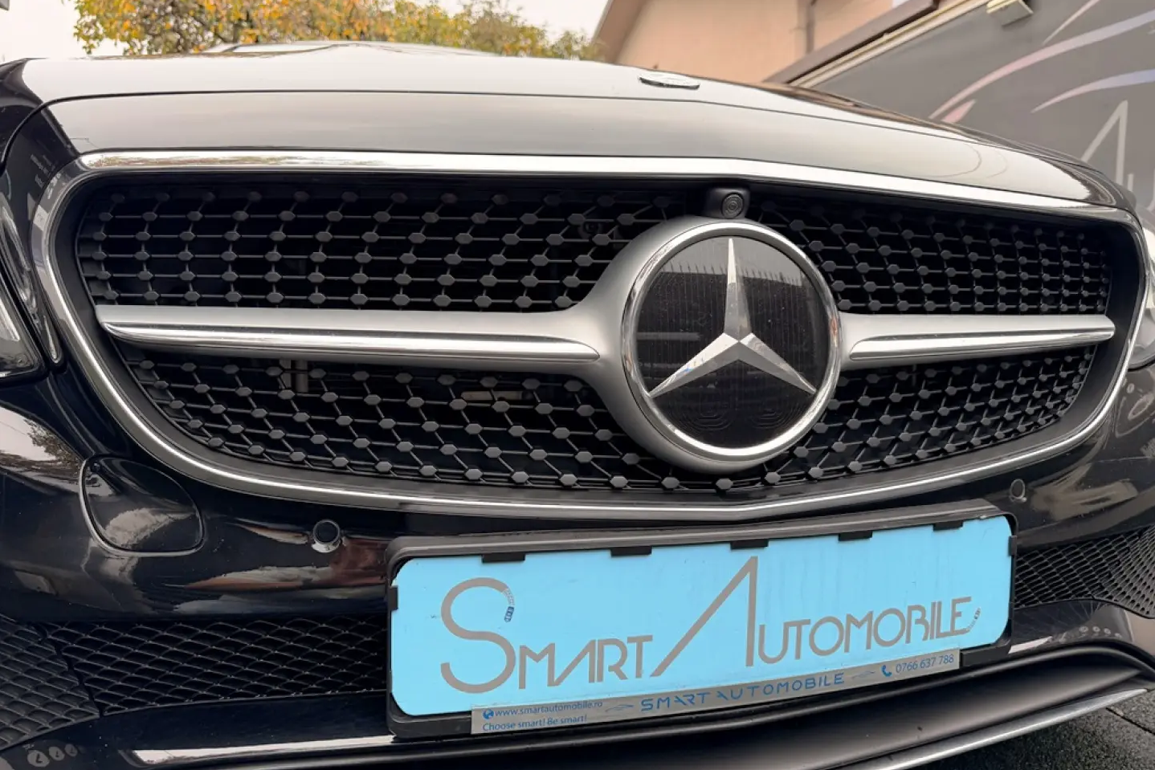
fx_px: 802
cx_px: 578
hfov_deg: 71.5
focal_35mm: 25
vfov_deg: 51.3
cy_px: 366
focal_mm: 6.76
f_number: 1.78
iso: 100
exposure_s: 1/419
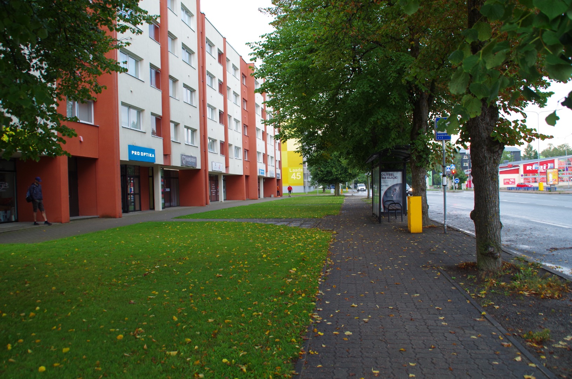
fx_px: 428
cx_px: 286
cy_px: 190
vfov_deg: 47.7
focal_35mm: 27
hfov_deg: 67.5
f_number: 5.6
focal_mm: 18
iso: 320
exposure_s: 1/40
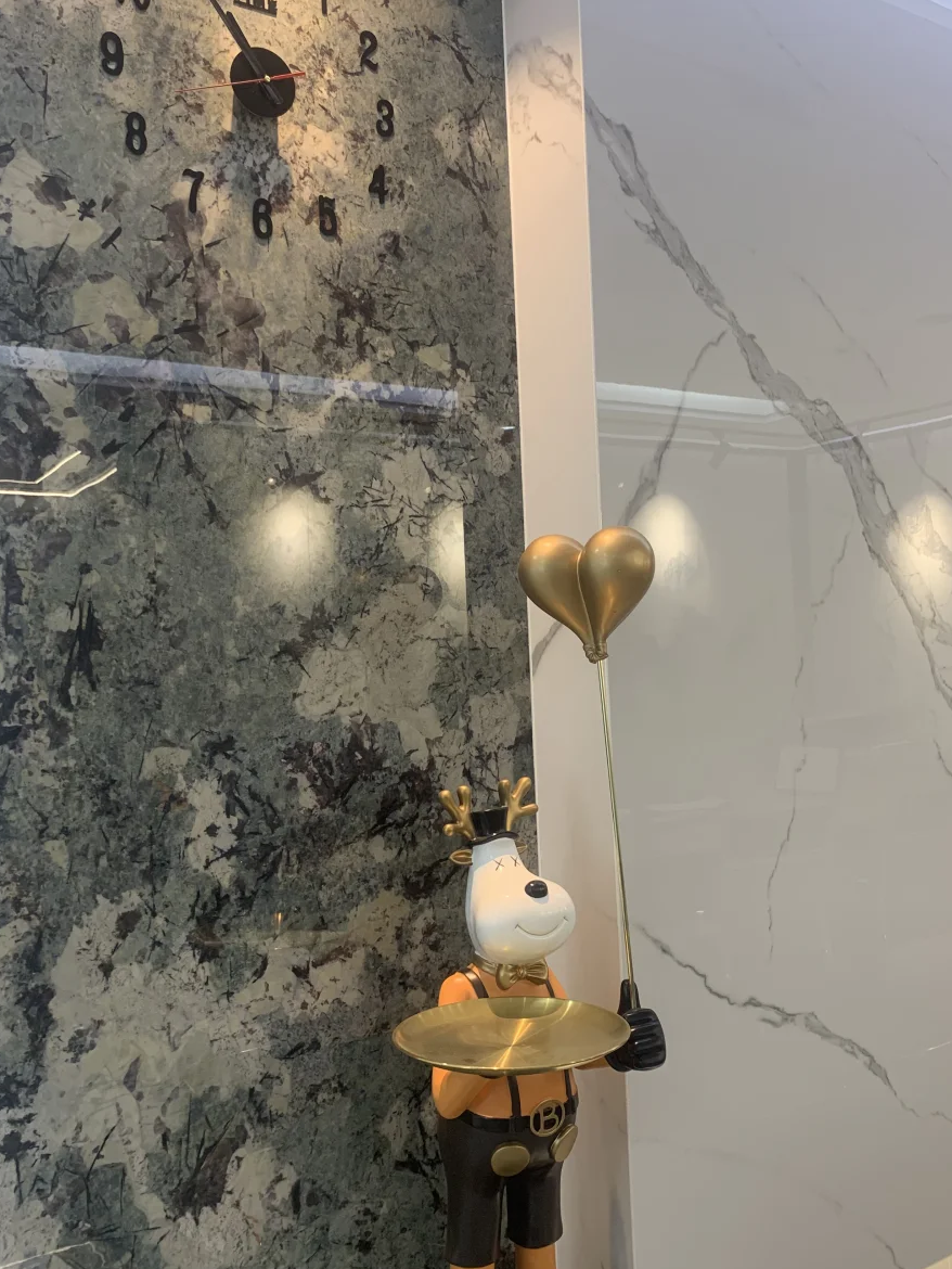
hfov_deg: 44.1
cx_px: 526
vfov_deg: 56.8
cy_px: 607
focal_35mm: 32
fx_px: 1173
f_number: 1.8
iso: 80
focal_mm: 4.25
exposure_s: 1/50
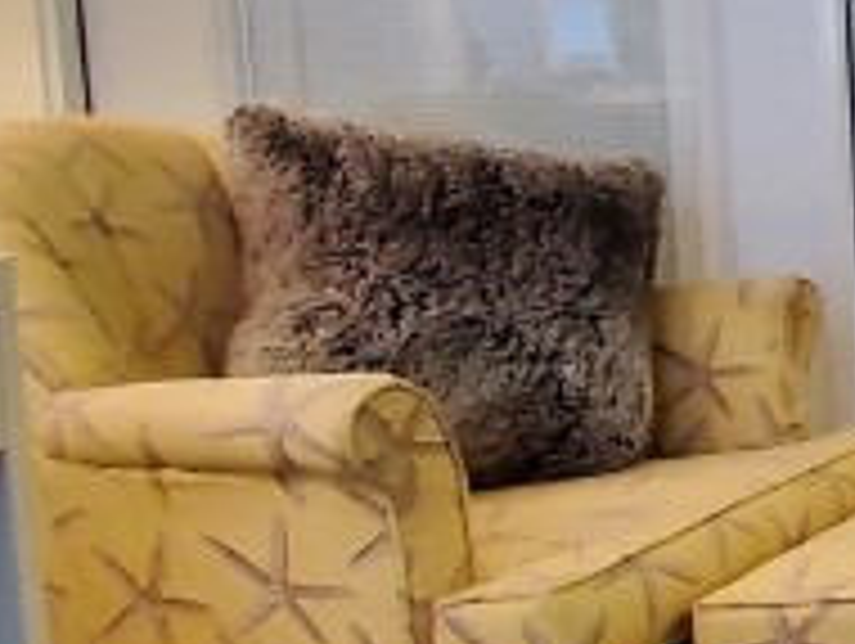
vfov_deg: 21.0
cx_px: 1746
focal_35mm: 70
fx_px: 1731
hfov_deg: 18.0
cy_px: 207
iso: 250
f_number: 2.2
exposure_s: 1/60
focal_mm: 1.8
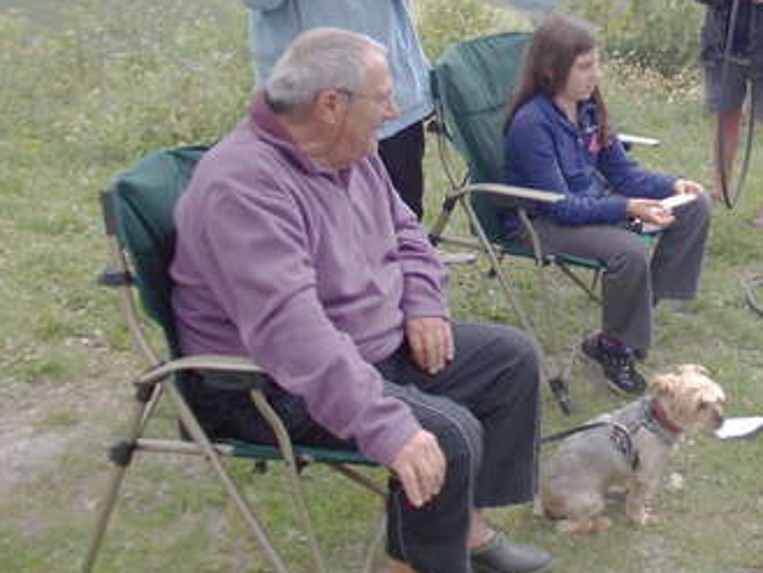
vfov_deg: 28.1
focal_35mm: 51
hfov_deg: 35.5
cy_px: 125
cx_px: 673
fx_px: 1125
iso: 80
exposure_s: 1/200
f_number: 5.4
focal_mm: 4
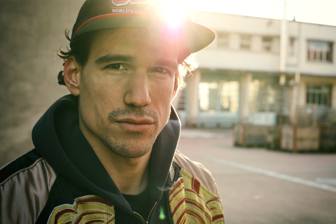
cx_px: 168
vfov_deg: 27.0
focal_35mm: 50
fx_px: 467
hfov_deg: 39.6
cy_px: 112
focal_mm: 50
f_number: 7.1
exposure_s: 1/125
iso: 250
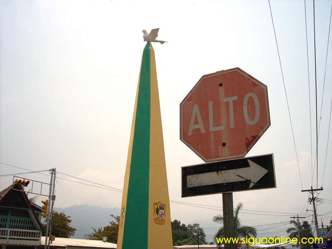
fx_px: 374
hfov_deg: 47.9
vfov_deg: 36.8
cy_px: 124
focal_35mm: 39
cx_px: 166
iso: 100
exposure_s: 1/1500
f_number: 5.6
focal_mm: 8
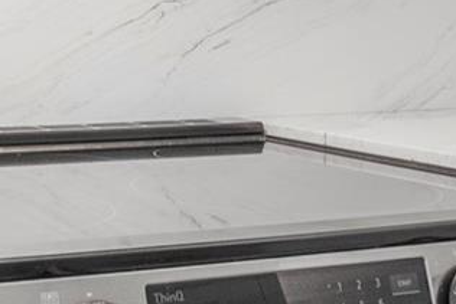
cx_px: -23
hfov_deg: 22.5
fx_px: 1090
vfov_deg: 15.2
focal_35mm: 86
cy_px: -79
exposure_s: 1/1.67
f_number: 10
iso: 200
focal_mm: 17
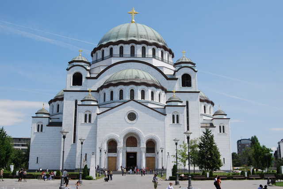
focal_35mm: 42
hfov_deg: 46.4
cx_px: 142
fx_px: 330
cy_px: 94
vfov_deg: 32.0
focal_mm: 28
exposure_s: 1/250
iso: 100
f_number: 8
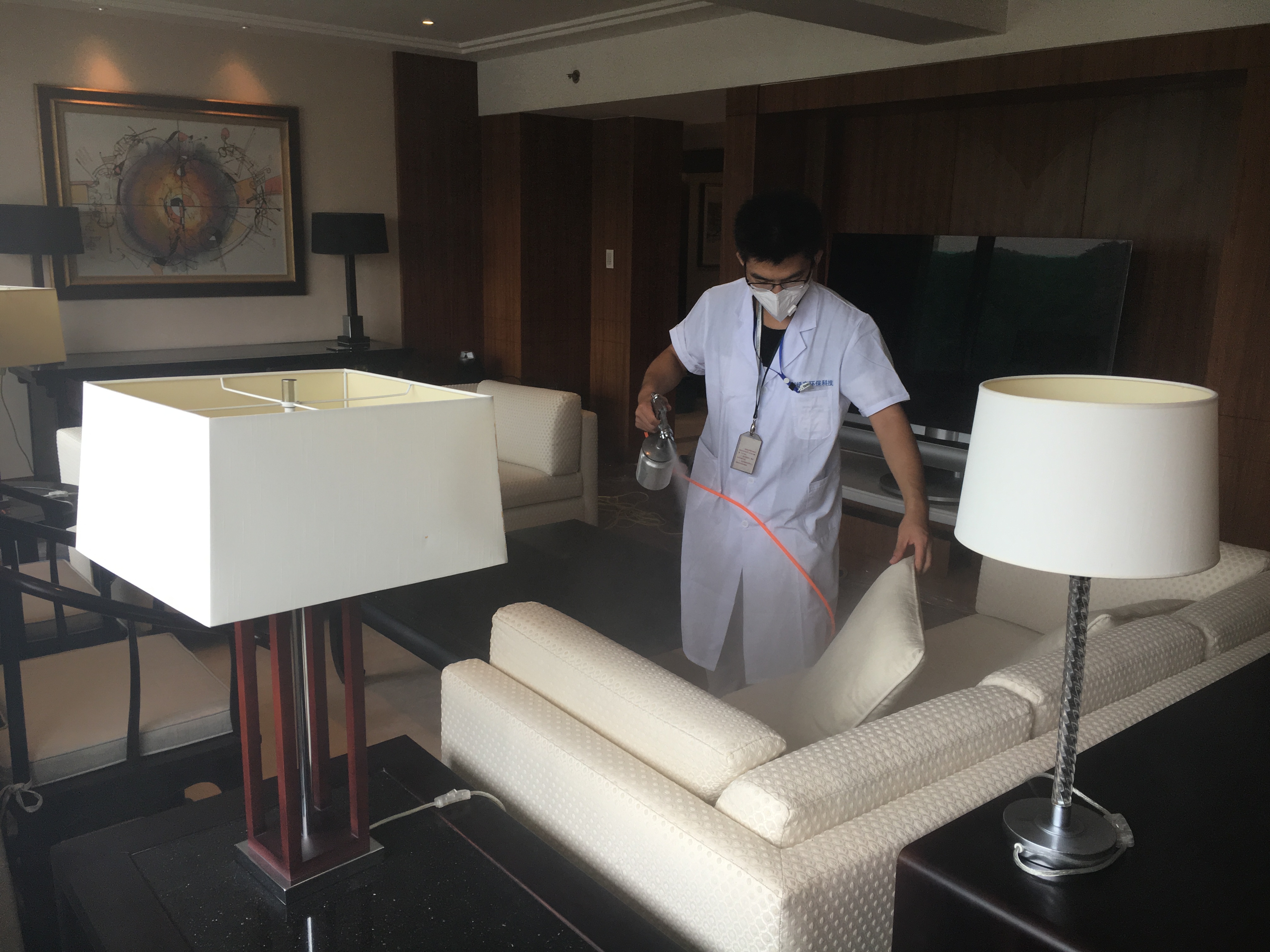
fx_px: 1064
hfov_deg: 61.7
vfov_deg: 48.2
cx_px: 635
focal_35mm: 29
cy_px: 476
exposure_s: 1/100
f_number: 2.2
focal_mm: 4.15
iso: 40
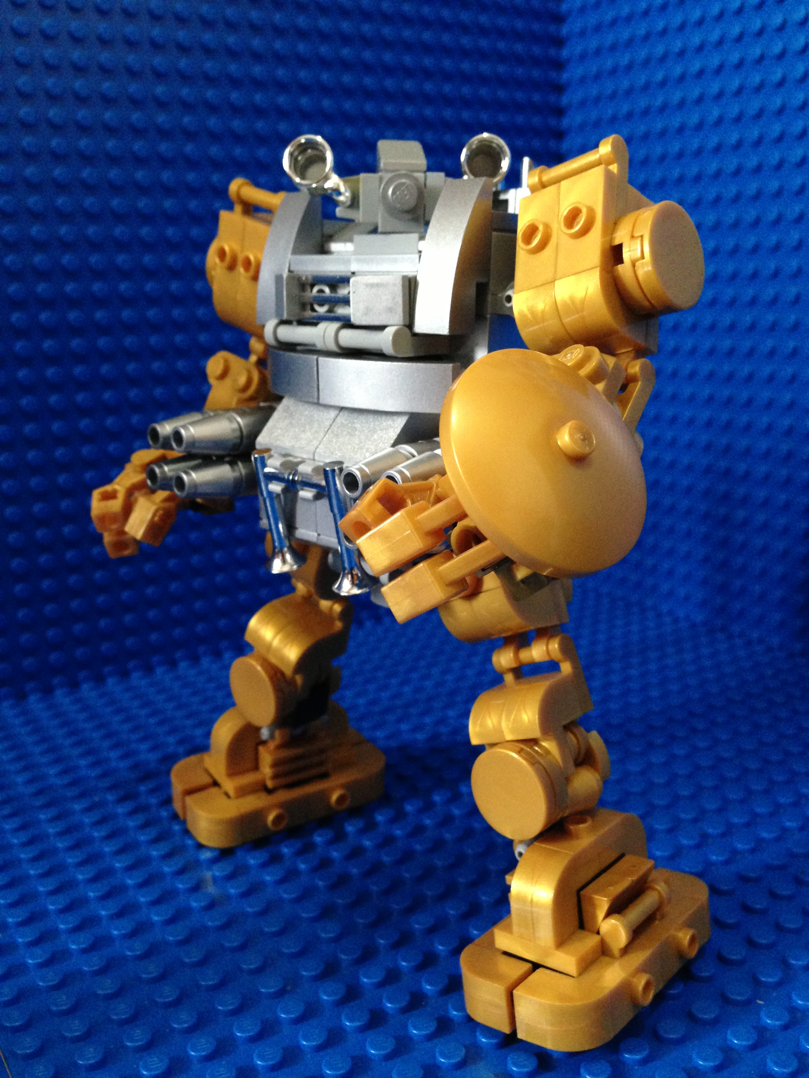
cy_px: 539
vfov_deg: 55.4
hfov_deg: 42.9
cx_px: 404
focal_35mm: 33
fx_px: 1028
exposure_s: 1/20
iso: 320
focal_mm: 4.13
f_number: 2.4
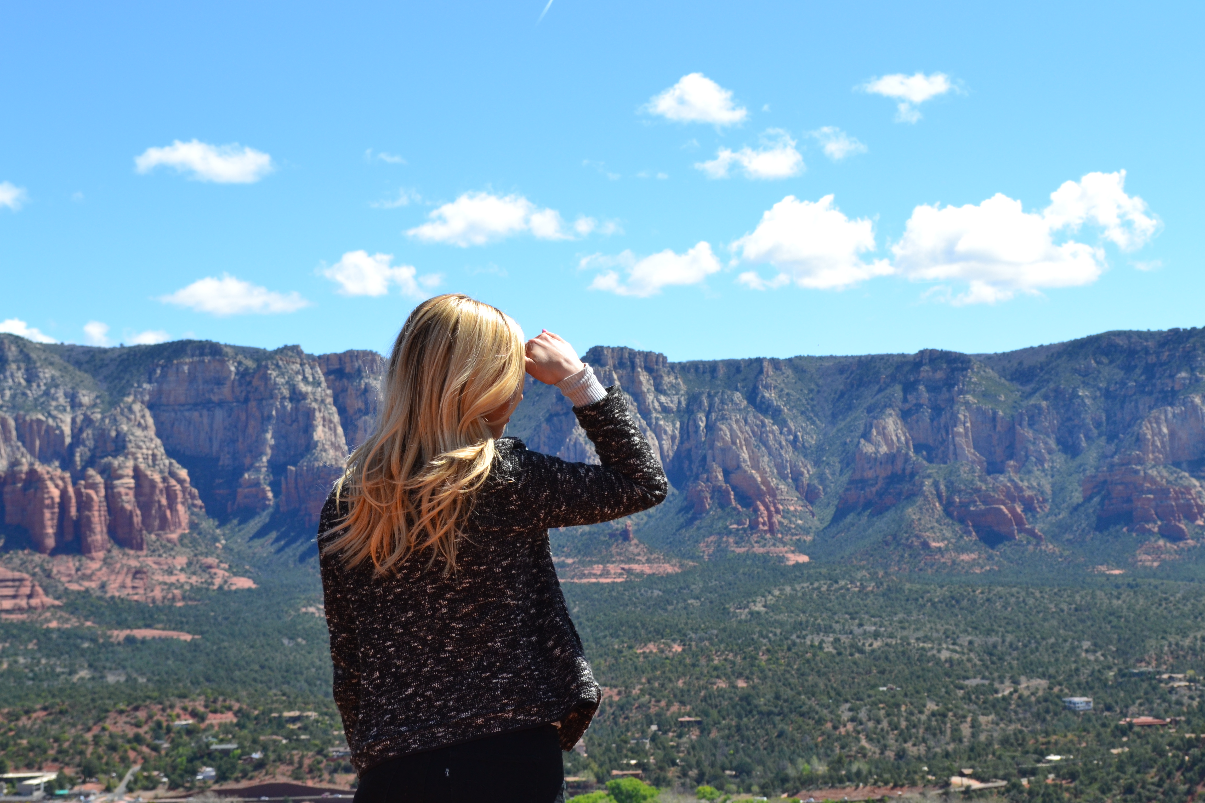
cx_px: 602
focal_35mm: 66
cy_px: 402
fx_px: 2209
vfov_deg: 20.6
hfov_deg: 30.5
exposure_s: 1/400
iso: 400
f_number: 11
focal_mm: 44
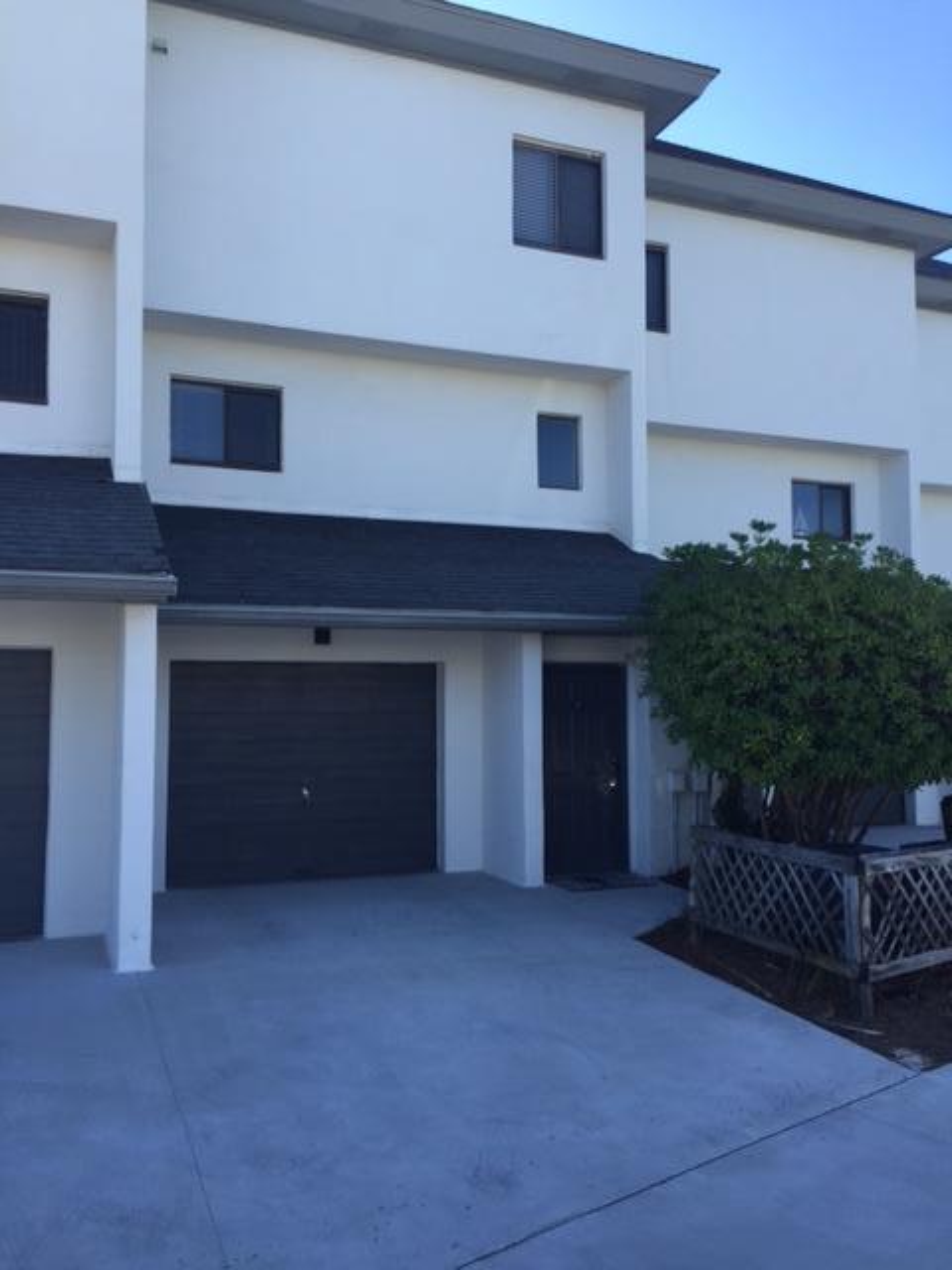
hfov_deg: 48.2
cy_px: 635
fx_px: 1063
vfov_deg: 61.7
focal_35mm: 29
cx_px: 476
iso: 32
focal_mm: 4.15
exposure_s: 1/581
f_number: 2.2
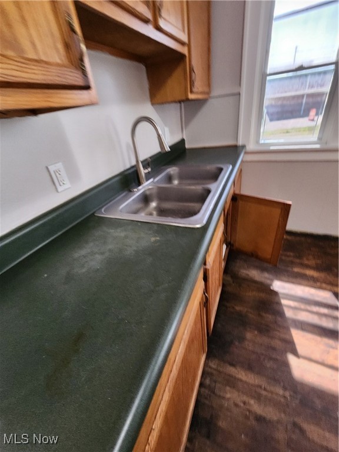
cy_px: 226
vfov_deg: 106.2
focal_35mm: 13
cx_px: 170
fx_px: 170
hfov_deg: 89.9
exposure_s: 1/30
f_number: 2.2
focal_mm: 2.2
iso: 320
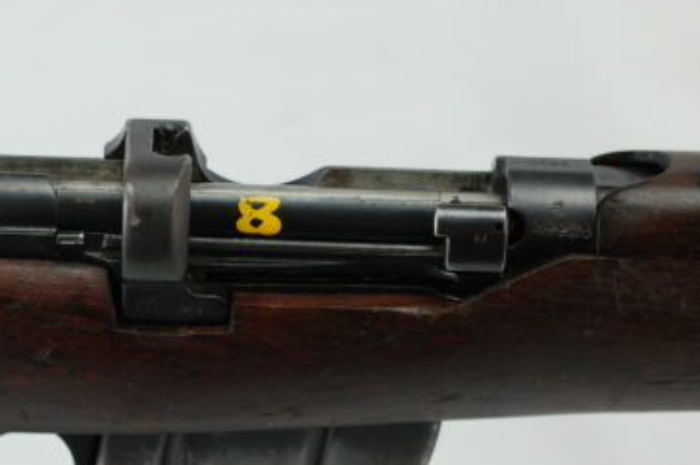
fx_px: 2564
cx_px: 190
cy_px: 309
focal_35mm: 132
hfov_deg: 15.5
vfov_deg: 10.4
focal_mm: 40
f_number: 4
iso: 400
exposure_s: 1/60
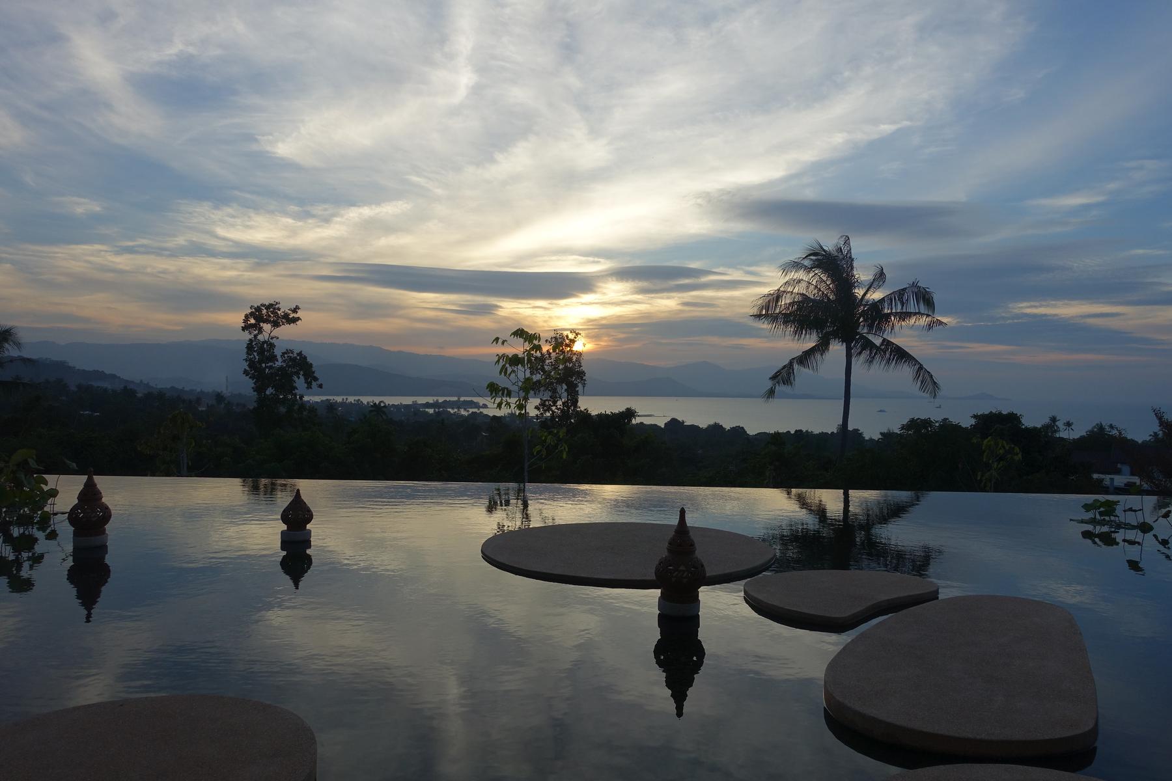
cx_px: 586
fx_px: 781
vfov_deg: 53.1
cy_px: 390
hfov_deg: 73.7
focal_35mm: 24
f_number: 5.6
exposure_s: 1/400
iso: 125
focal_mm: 8.8
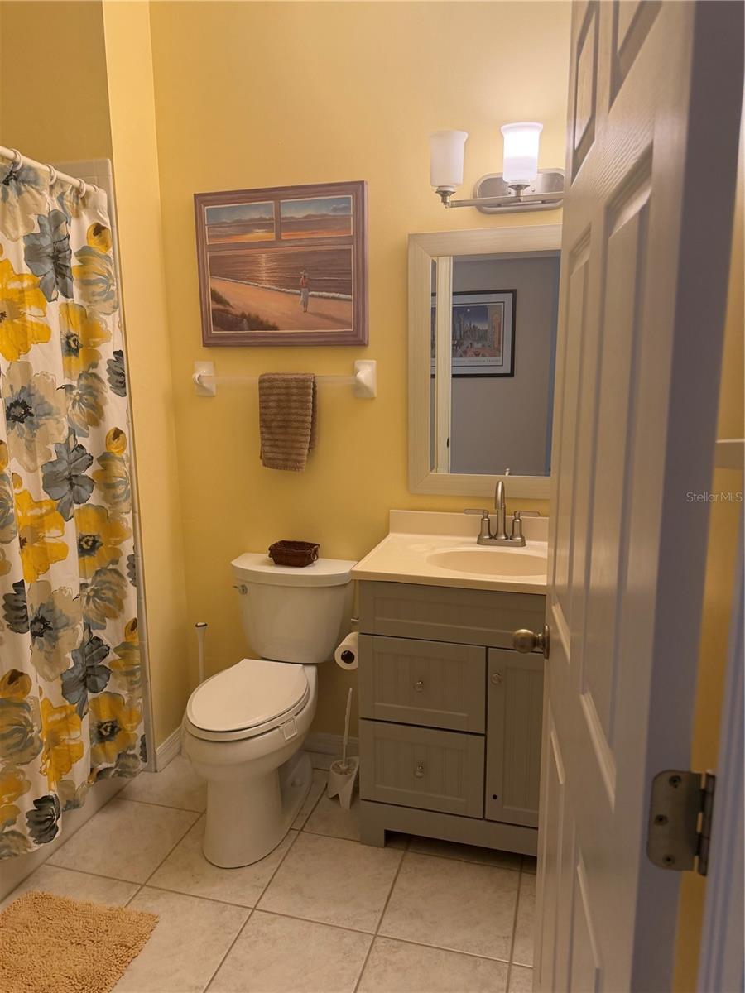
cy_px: 496
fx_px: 689
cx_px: 372
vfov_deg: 71.6
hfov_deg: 56.8
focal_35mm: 24
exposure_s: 1/122
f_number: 1.78
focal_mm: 6.76
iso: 200
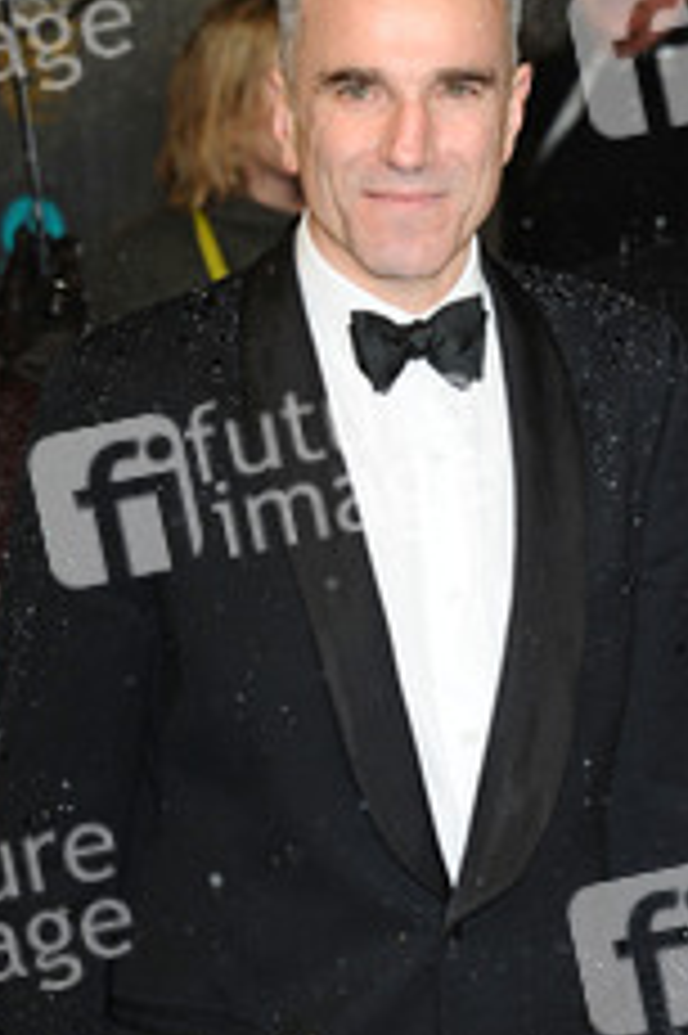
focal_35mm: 209
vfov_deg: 9.8
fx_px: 6000
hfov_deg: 6.6
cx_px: 393
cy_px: 706
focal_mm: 80
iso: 320
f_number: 4
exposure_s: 1/200
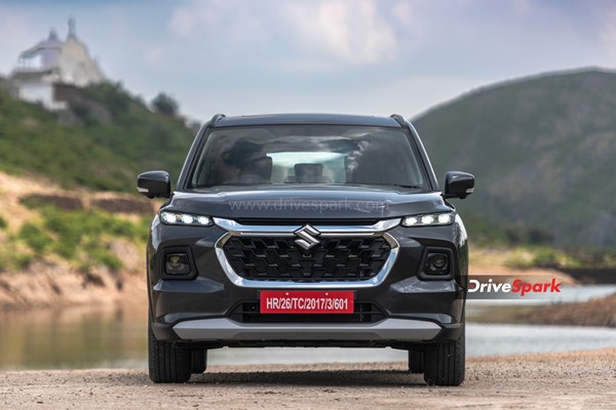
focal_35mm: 140
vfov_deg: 9.8
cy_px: 205
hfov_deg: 14.7
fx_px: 2395
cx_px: 308
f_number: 2.8
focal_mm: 140
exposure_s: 1/1000
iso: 50
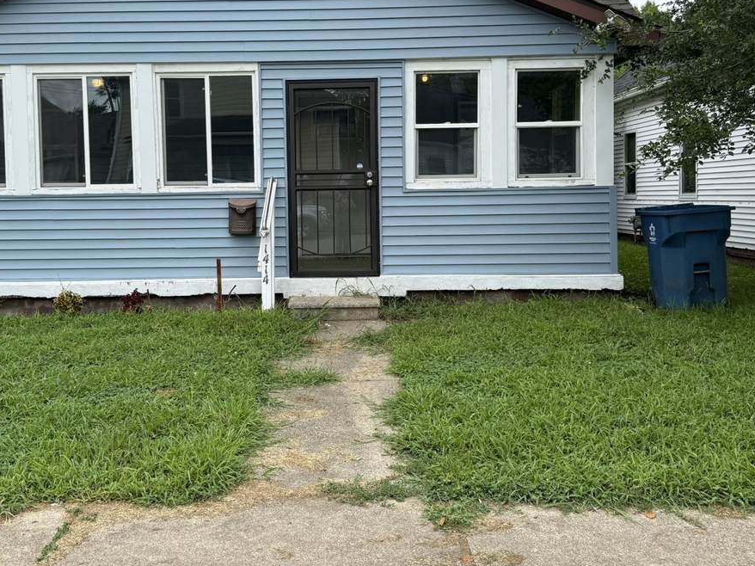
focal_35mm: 35
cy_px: 223
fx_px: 763
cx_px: 322
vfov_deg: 40.5
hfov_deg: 52.4
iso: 100
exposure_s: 1/1901
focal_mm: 6.76
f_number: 1.78
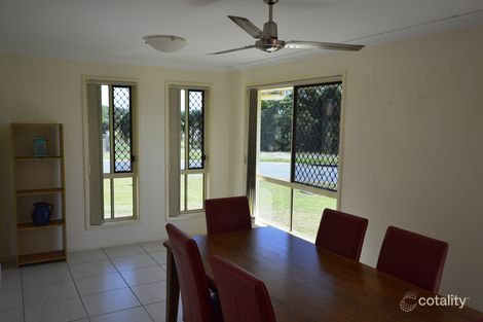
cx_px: 242
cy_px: 161
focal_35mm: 30
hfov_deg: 61.9
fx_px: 402
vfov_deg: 43.6
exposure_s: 1/125
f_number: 5.6
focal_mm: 20
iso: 360
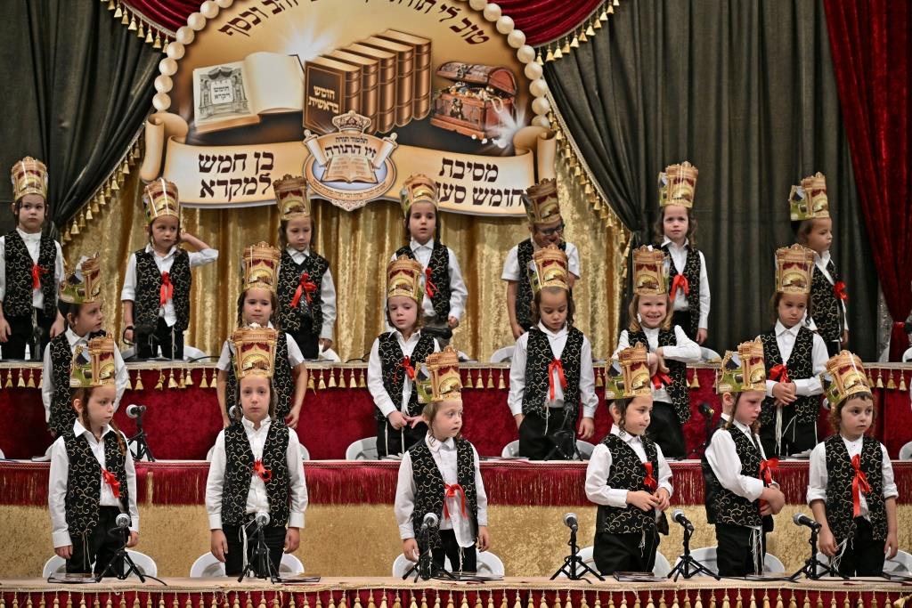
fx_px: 3040
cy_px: 304
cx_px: 456
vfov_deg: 11.4
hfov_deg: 17.1
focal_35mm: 120
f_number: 4
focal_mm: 120
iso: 640
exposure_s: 1/200
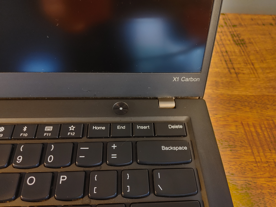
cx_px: 138
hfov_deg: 67.3
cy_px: 104
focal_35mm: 26
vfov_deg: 53.1
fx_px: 207
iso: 650
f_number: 1.8
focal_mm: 4.81
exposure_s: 1/33
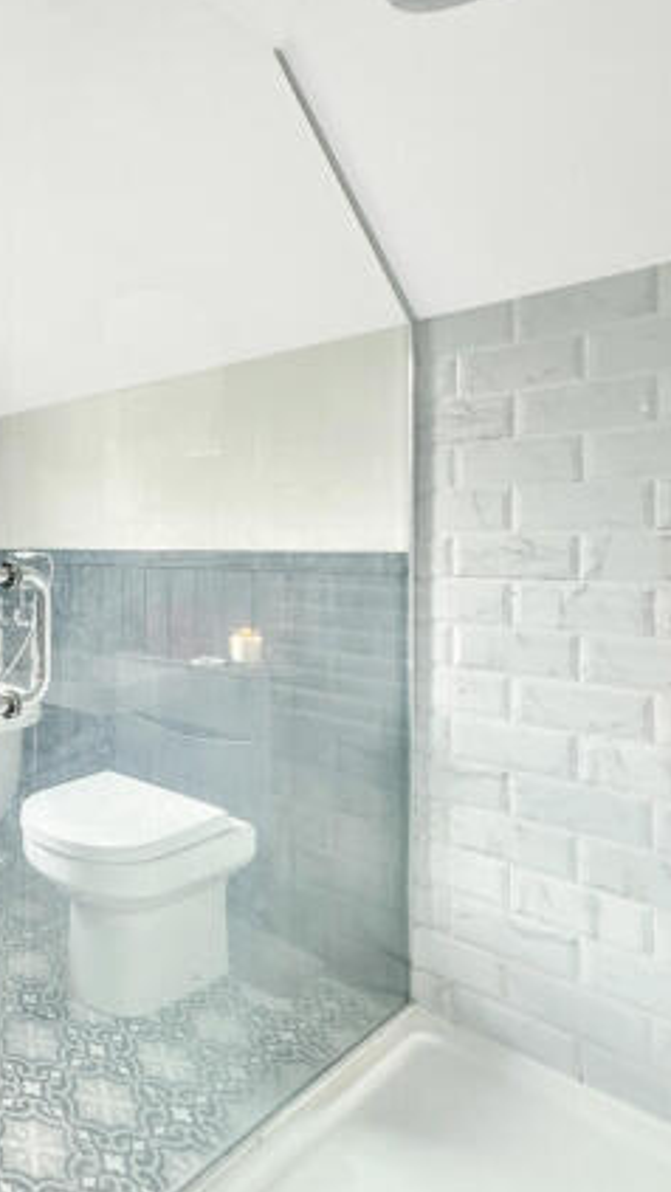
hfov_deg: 39.6
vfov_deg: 83.8
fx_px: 664
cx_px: -123
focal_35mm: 21
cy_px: 599
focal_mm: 2.22
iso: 125
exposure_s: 1/100
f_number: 2.2
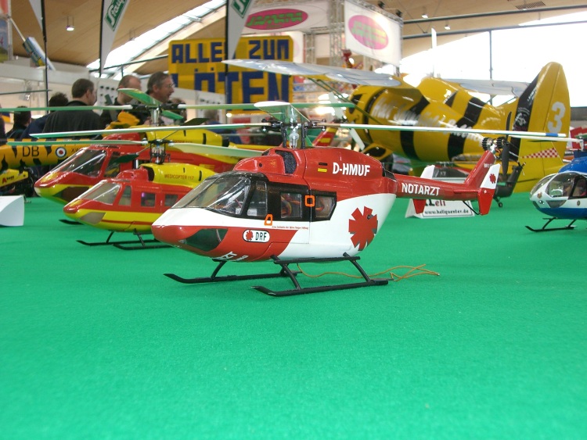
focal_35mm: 55
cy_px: 220
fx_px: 933
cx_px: 294
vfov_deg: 26.6
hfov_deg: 34.9
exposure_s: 1/60
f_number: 3.3
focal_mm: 9
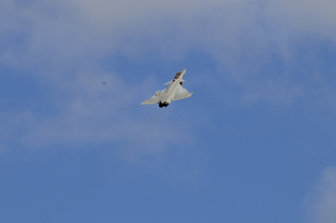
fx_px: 4195
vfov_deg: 3.0
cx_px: 168
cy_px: 112
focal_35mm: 450
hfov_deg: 4.6
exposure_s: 1/500
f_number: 11
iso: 200
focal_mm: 300
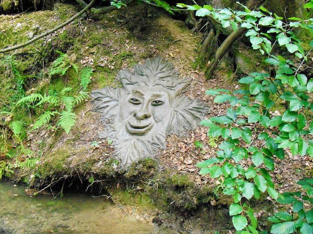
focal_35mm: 44
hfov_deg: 42.9
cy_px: 101
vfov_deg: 32.8
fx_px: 398
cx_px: 135
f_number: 3.1
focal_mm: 6.3
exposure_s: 1/80
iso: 800
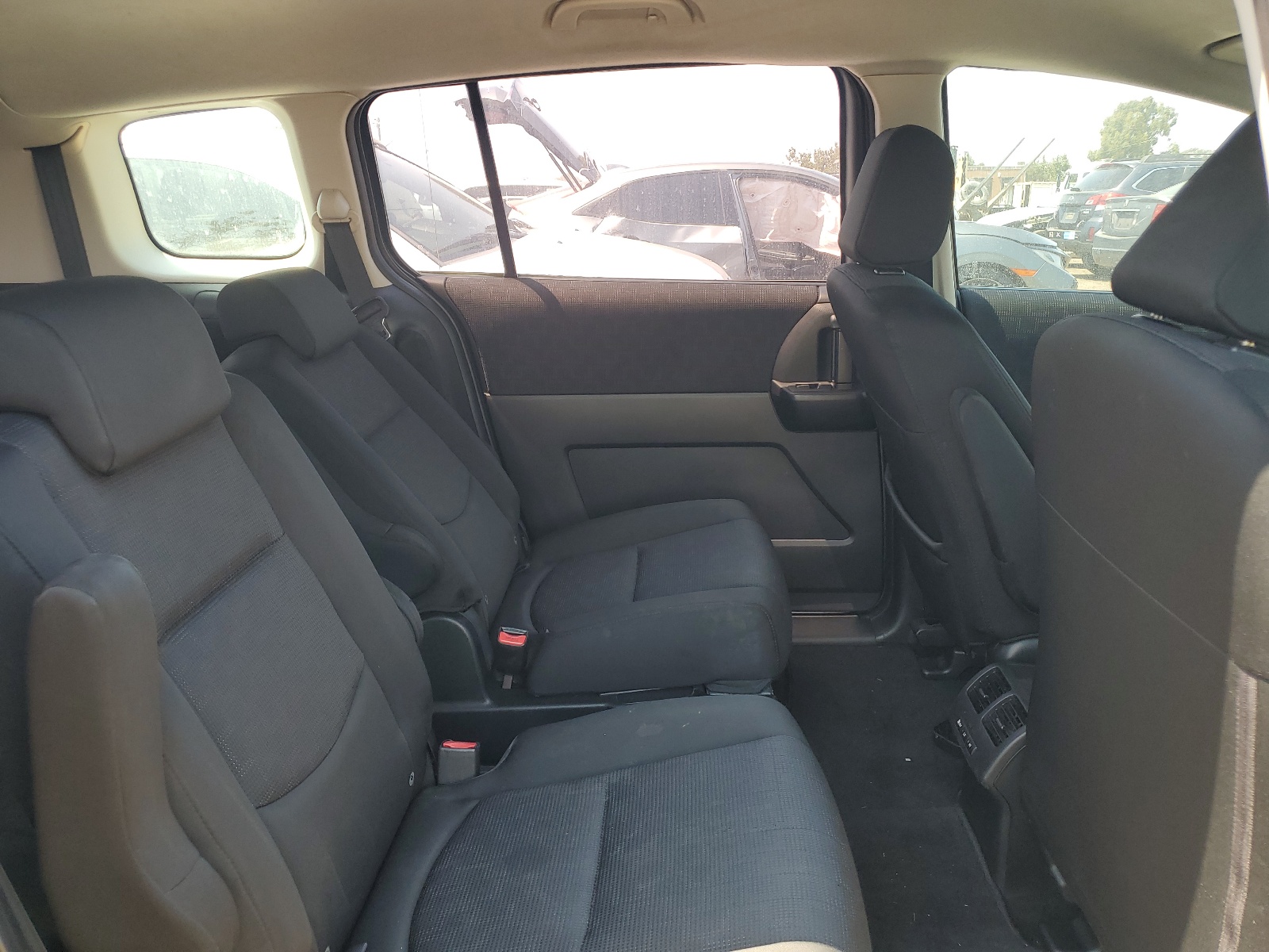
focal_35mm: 26
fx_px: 953
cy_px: 476
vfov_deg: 53.1
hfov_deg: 67.3
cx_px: 634
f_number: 1.5
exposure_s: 1/250
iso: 50
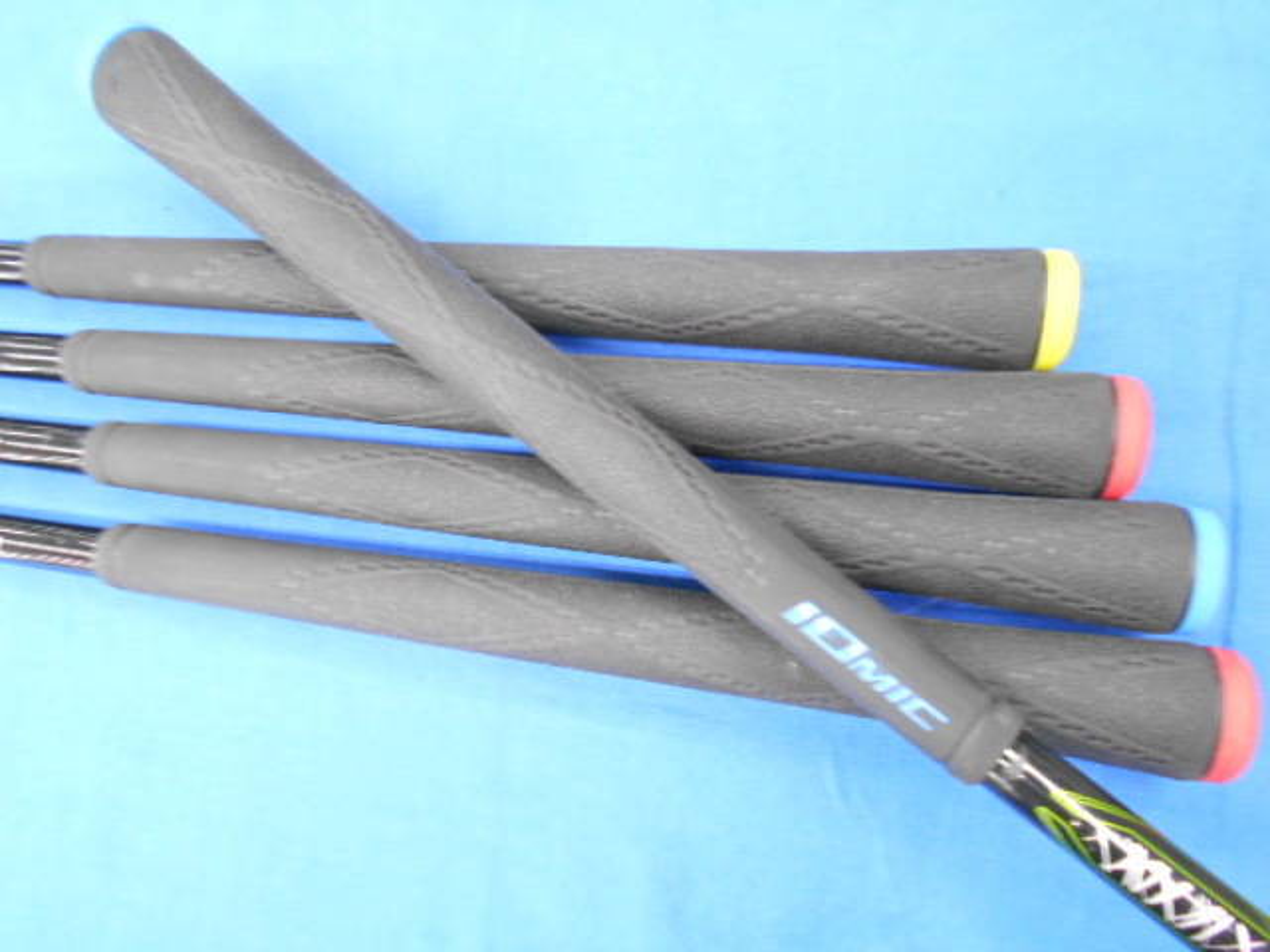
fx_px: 954
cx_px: 635
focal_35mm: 26
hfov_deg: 67.3
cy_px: 476
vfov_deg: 53.1
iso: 400
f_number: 3.2
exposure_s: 1/13
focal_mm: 4.6
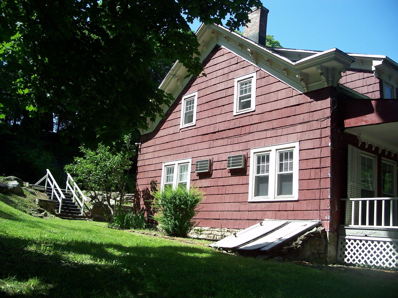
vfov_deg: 38.7
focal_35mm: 37
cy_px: 149
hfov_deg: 50.1
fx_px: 425
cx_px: 199
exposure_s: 1/400
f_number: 2.8
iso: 64
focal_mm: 7.8
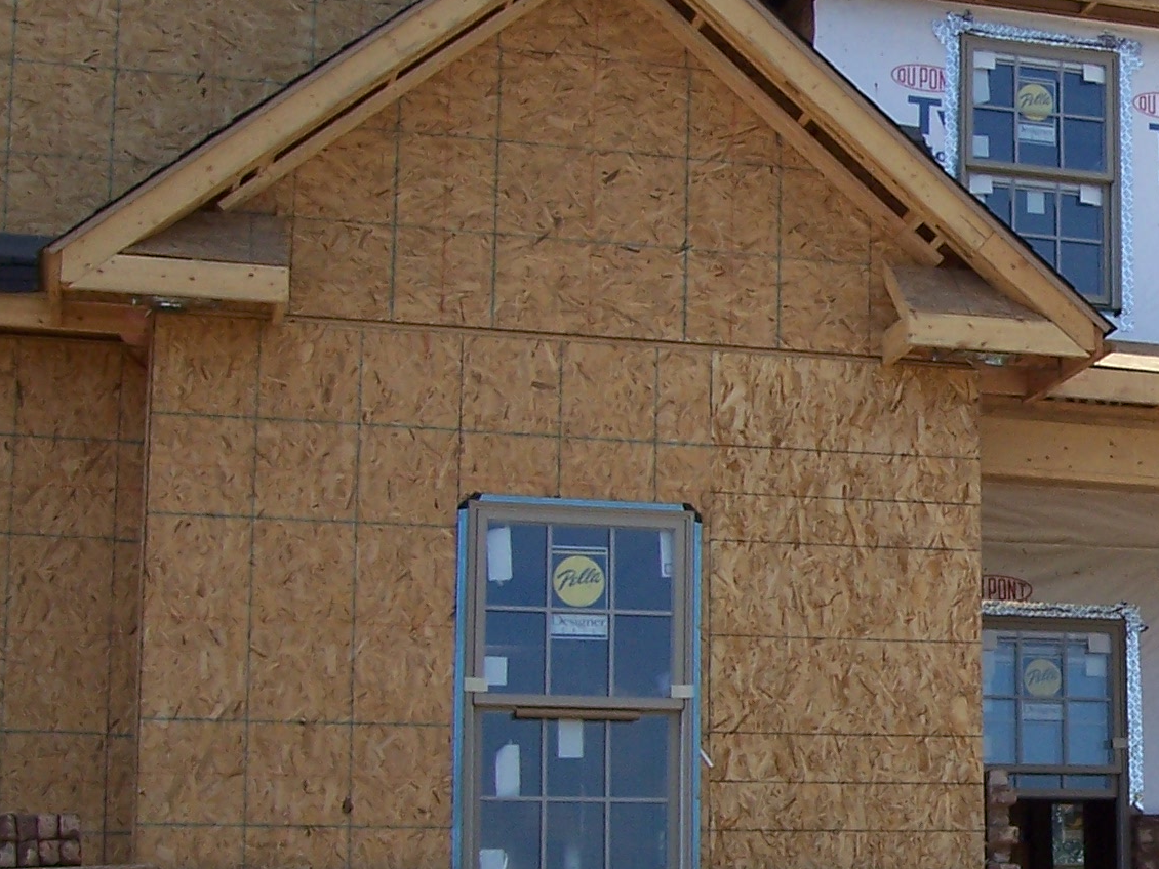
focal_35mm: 77
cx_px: 1277
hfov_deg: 23.7
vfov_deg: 19.1
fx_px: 2579
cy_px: 583
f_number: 5.6
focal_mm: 5.6
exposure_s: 1/500
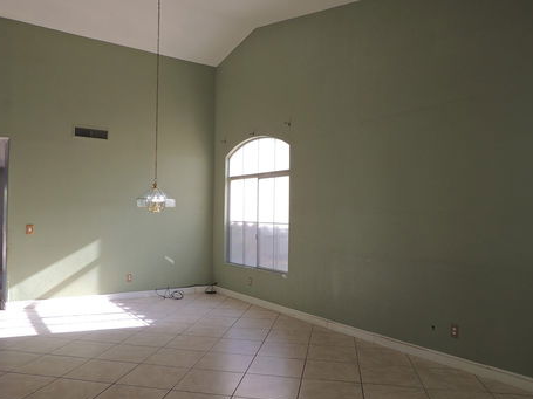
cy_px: 215
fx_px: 416
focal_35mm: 27
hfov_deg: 65.3
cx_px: 251
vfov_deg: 51.3
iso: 100
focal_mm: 4.3
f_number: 3
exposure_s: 1/60
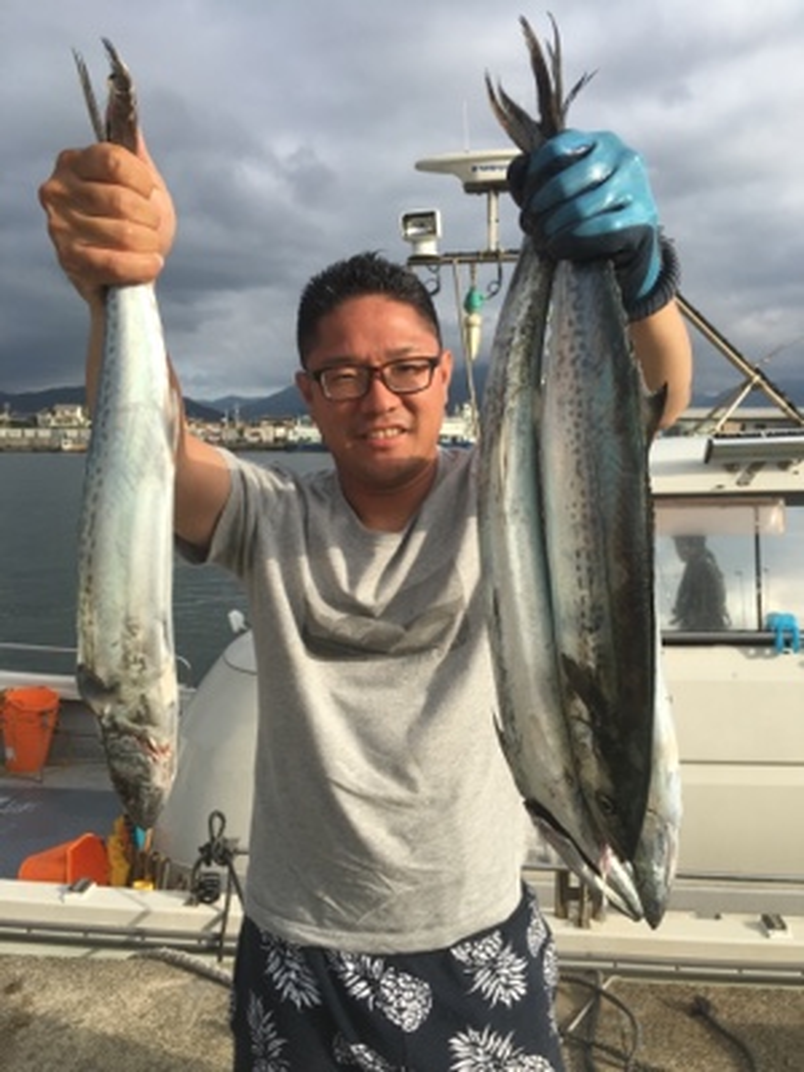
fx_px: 898
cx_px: 402
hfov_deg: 48.2
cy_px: 536
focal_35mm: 29
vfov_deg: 61.7
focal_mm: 4.15
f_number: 2.2
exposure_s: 1/610
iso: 25
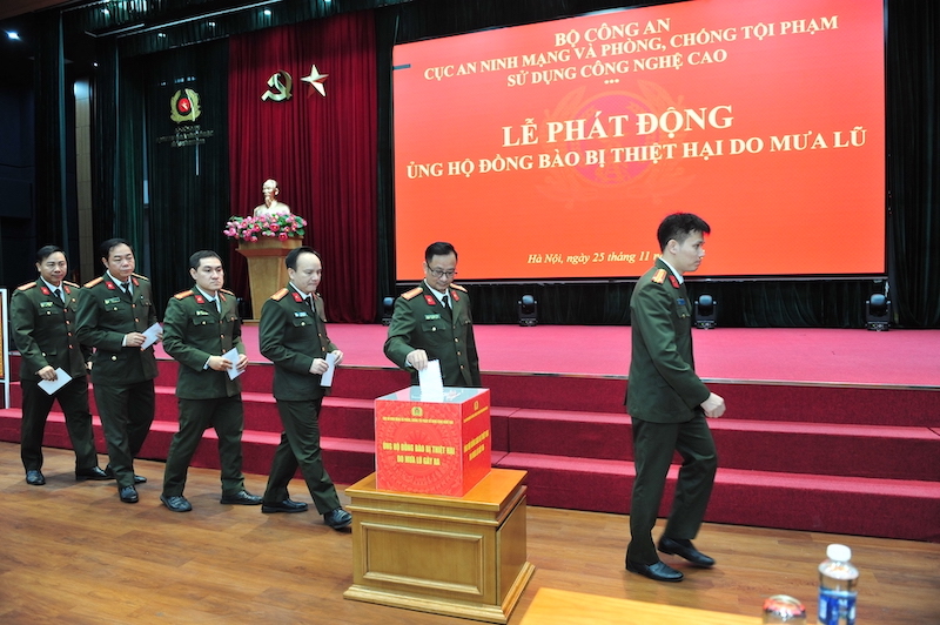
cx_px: 470
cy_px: 312
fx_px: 626
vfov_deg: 53.1
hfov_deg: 73.8
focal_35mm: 24
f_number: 3.5
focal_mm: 24
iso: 2000
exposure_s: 1/160
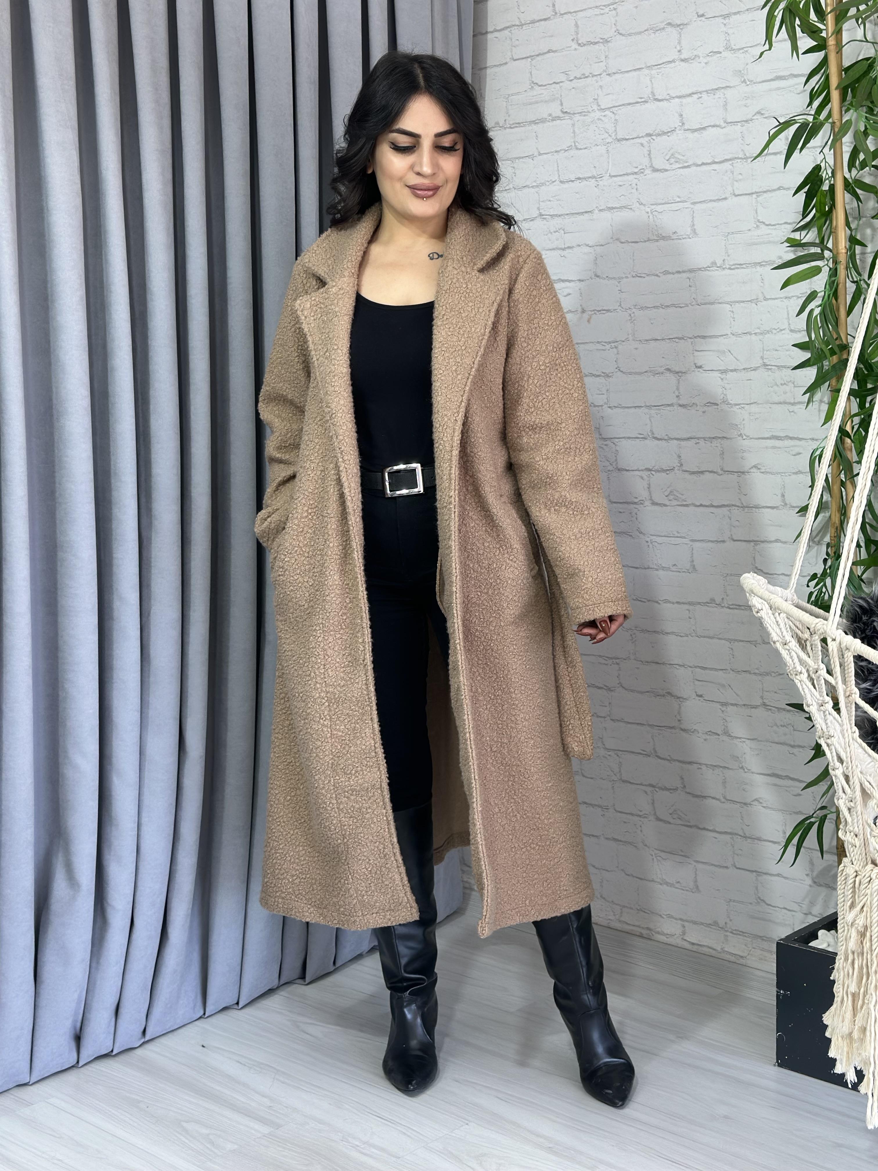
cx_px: 439
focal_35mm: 48
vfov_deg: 39.7
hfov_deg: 30.3
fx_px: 1623
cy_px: 586
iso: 80
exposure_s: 1/100
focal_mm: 6.86
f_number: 1.78
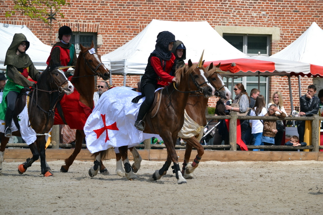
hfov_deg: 9.1
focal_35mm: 225
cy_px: 108
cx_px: 162
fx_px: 2019
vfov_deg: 6.1
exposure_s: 1/2000
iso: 400
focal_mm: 150
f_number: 7.1
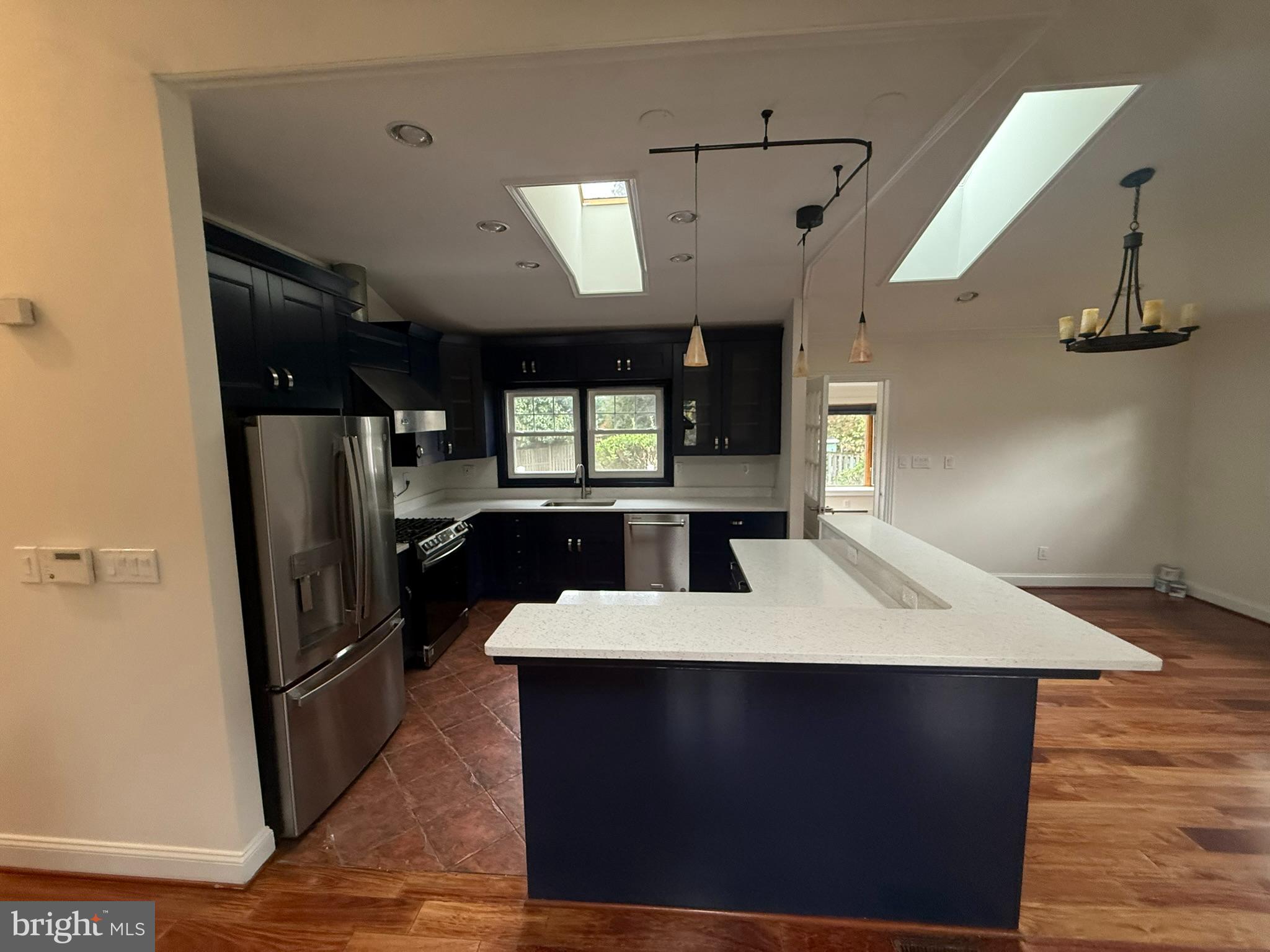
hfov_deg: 102.1
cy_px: 476
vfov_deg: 85.7
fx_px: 514
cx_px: 635
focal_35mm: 14
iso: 320
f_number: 2.2
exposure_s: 1/120
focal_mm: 2.22
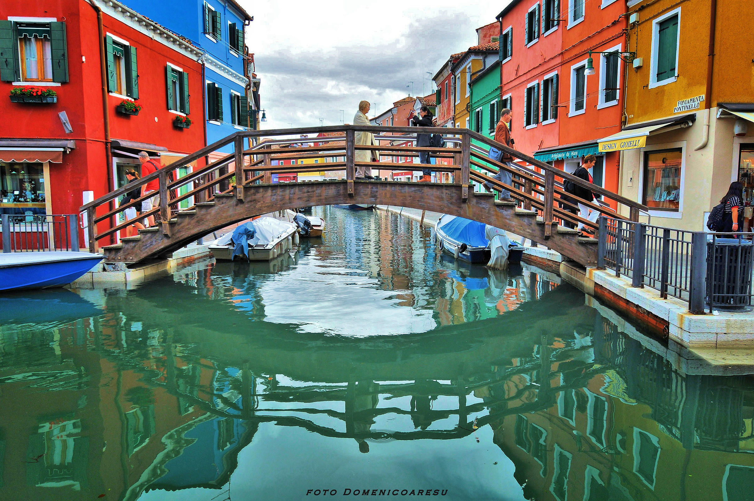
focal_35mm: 27
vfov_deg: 47.8
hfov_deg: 67.4
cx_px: 377
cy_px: 250
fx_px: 565
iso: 200
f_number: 8
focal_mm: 18
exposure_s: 1/250
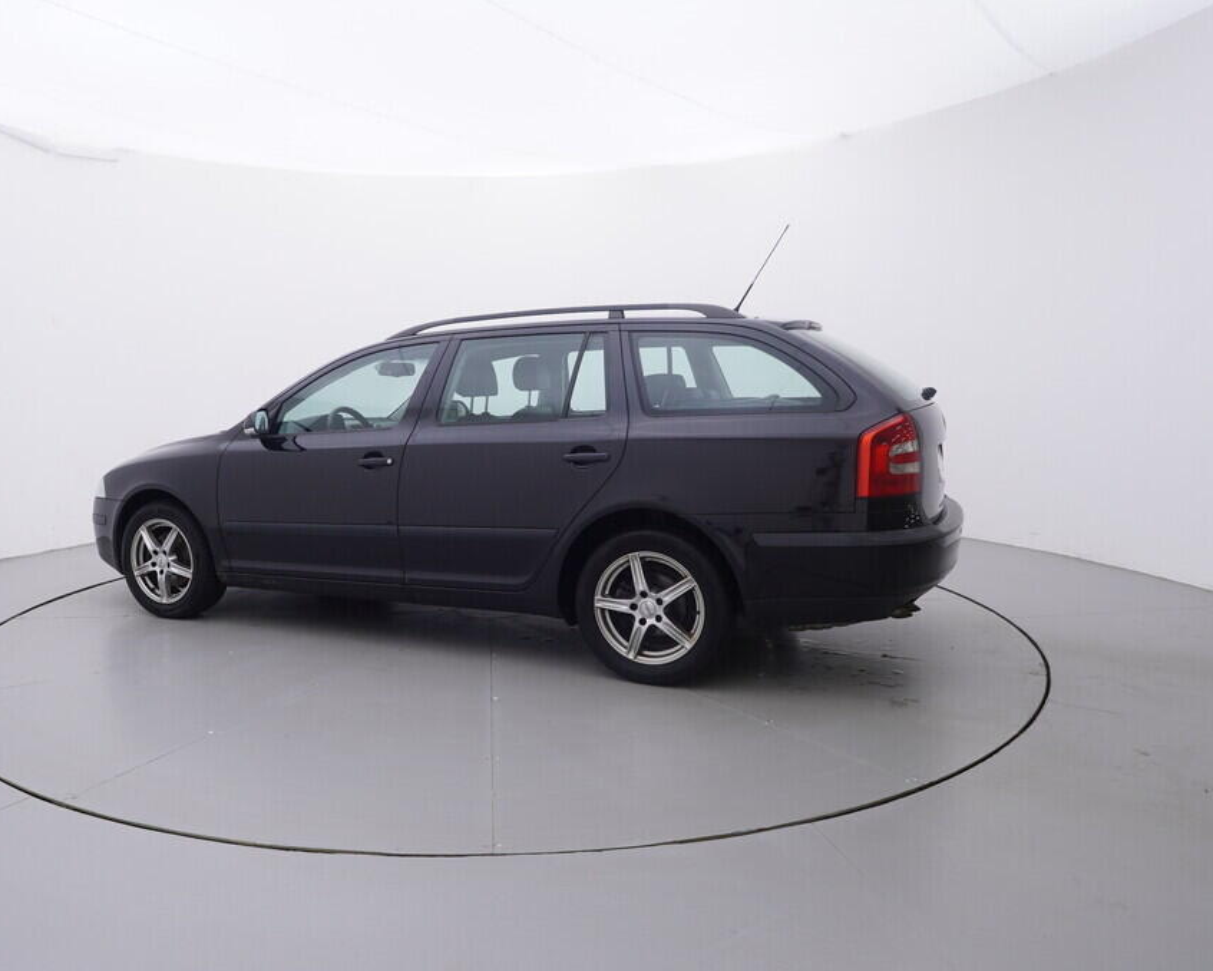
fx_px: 918
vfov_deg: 55.7
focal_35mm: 26
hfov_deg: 66.3
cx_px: 490
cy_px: 488
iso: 200
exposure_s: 1/80
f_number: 5
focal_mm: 15
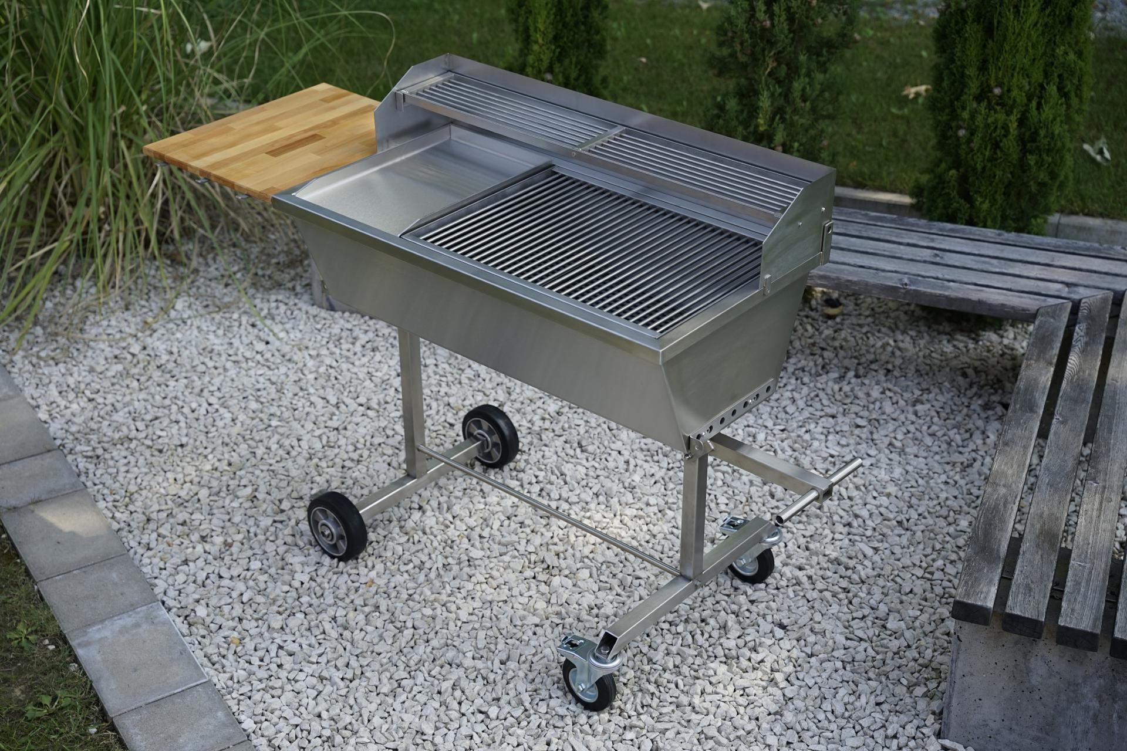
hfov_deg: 38.1
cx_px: 564
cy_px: 376
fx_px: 1631
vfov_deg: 25.9
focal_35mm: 52
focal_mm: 52.1
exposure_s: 1/320
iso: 100
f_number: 3.5
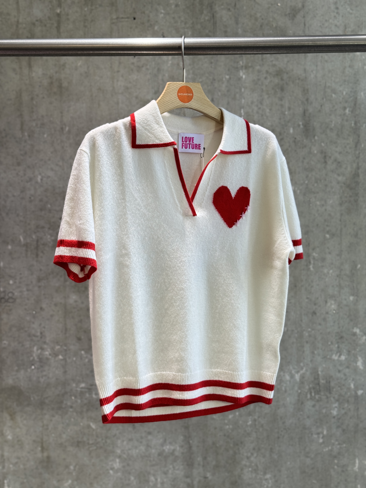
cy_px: 244
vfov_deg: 39.7
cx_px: 183
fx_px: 677
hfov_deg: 30.3
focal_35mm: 48
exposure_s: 1/100
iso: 50
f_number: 1.78
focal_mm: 6.76
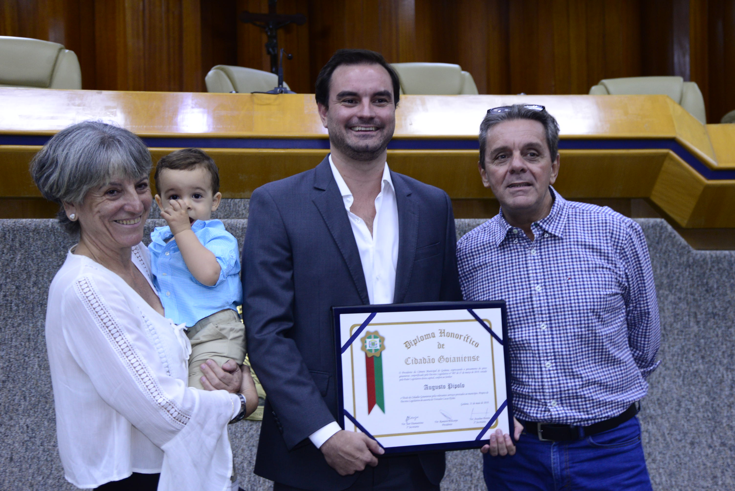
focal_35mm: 52
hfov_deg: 38.2
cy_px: 246
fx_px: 1062
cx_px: 368
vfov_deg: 26.0
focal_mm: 52
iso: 2000
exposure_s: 1/60
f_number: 4.8
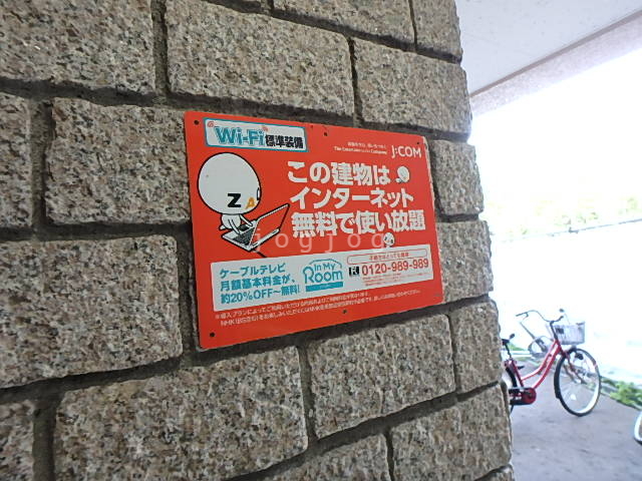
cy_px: 240
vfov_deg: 63.4
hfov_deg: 79.0
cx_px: 321
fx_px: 389
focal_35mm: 21
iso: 200
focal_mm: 3.7
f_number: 3.5
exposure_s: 1/40
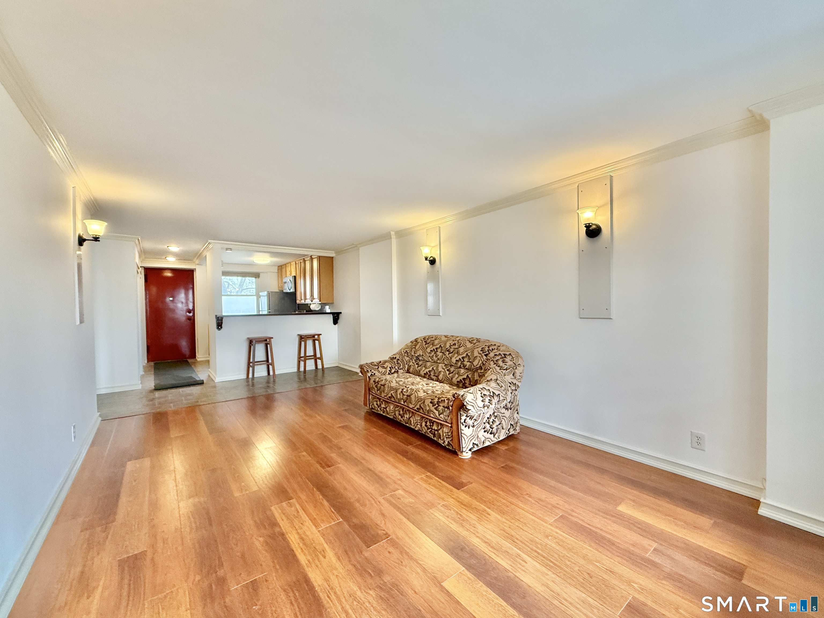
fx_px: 333
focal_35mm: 14
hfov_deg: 102.1
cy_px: 309
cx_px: 412
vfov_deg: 85.7
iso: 250
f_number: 2.2
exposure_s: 1/120
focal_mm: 2.22
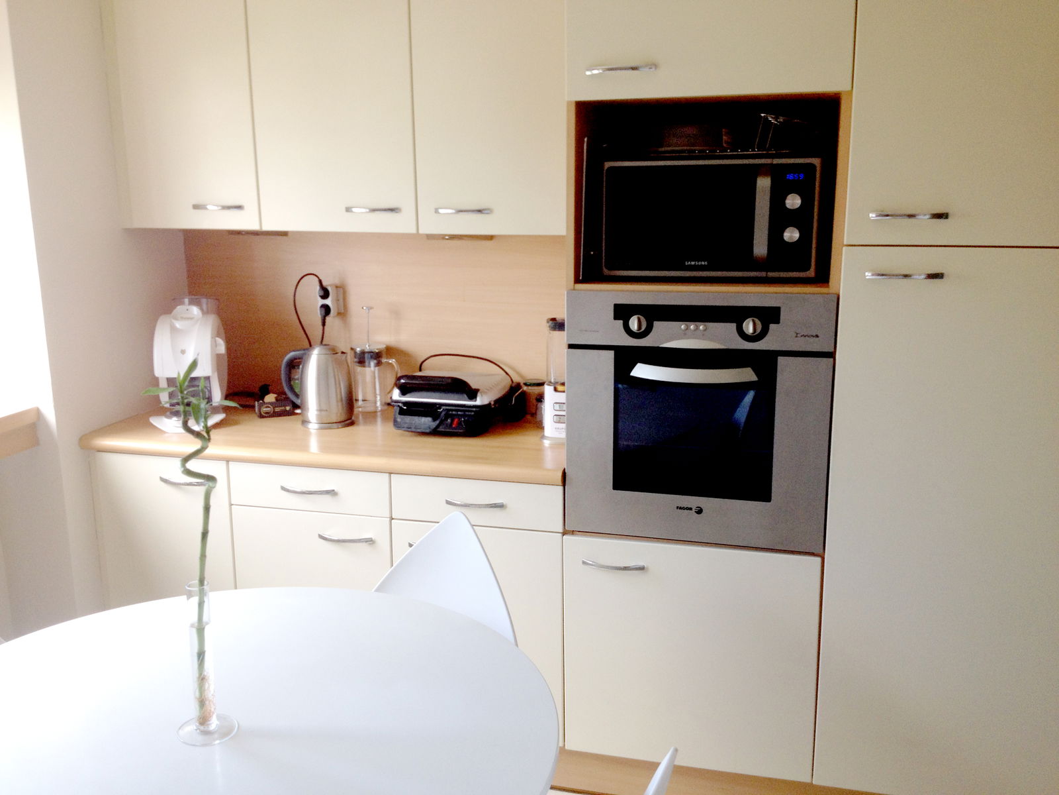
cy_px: 398
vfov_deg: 40.7
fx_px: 1071
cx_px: 530
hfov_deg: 52.6
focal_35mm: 35
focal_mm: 4.28
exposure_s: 1/50
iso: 64
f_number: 2.4
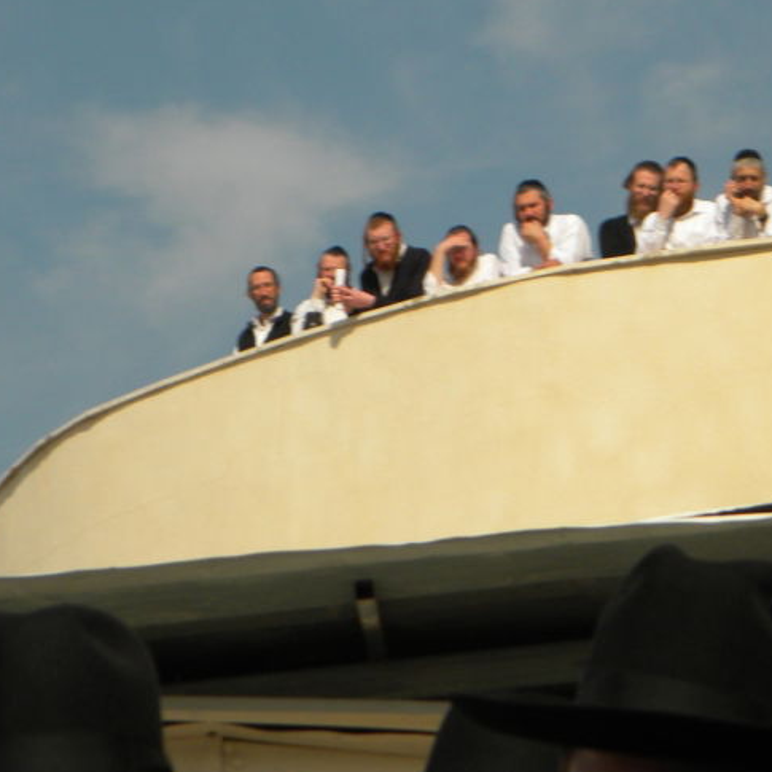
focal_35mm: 196
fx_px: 4945
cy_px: 388
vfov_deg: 8.9
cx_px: 567
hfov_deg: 8.9
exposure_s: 1/334
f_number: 9.4
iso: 80
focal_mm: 19
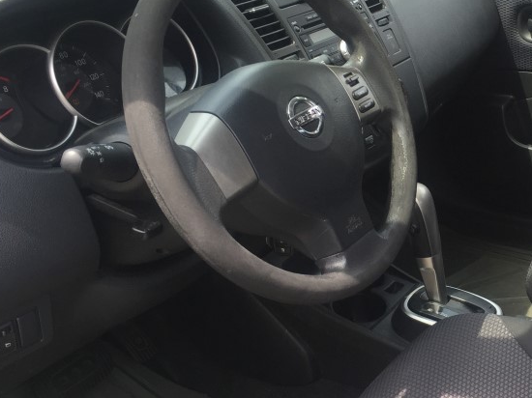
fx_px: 830
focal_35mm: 54
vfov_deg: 27.0
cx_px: 451
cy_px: 198
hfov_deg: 34.1
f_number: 2.2
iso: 32
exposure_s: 1/257
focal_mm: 4.15
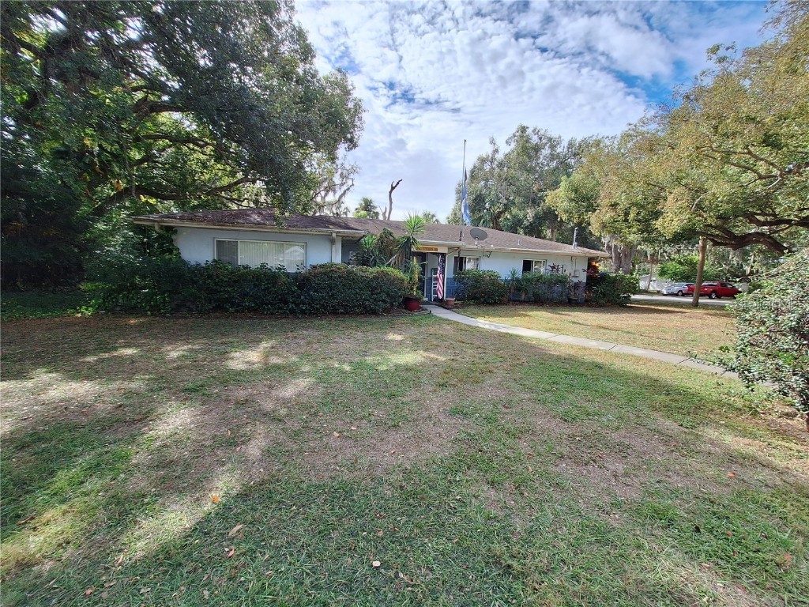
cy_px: 304
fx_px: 304
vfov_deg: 89.9
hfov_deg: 106.2
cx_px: 404
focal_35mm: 13
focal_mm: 1.74
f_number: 2.2
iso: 40
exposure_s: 1/864
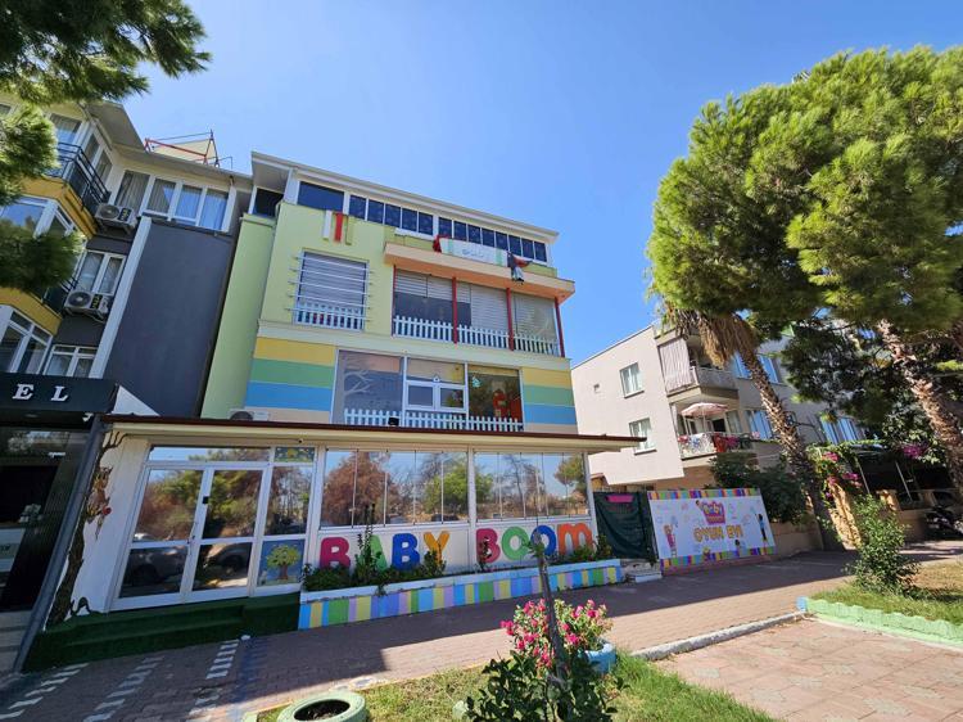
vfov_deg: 89.9
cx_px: 482
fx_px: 362
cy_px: 361
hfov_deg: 106.2
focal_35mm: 13
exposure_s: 1/1567
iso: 50
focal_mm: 2.2
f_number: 2.2
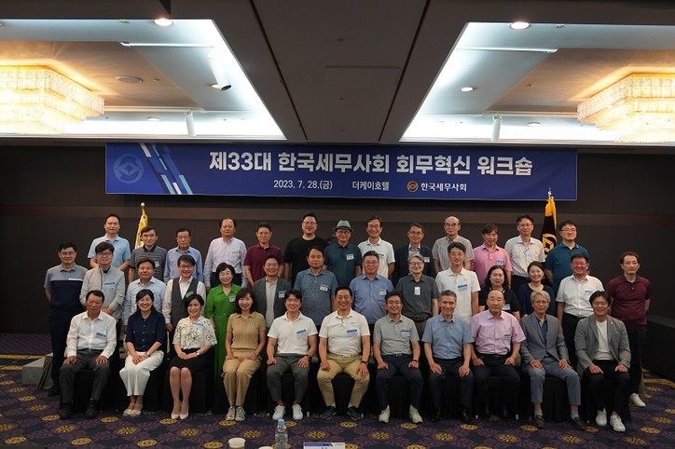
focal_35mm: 28
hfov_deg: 65.5
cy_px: 224
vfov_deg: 46.4
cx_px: 338
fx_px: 525
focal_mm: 28
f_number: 4
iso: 4000
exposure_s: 1/160
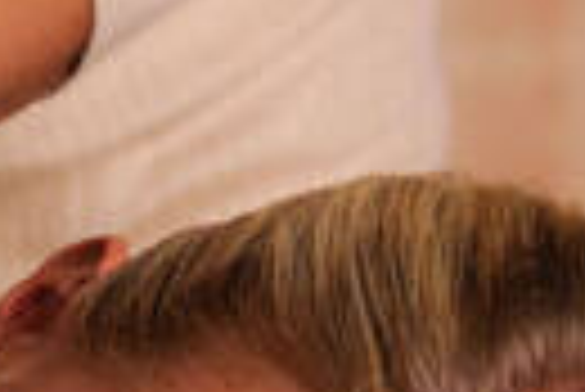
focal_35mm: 769
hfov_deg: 2.7
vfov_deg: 1.8
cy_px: 633
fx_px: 12510
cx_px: -522
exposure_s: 1/200
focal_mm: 200
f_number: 6.3
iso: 320
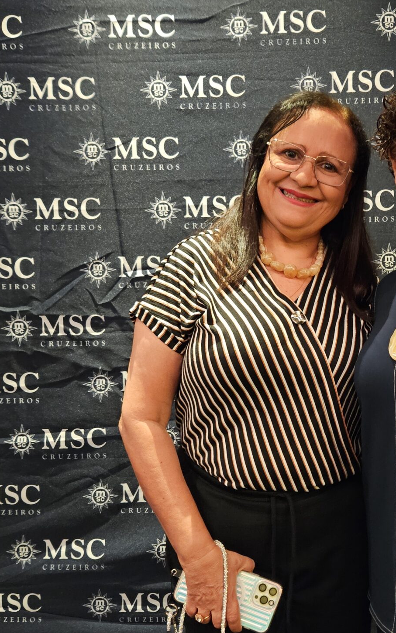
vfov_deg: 46.1
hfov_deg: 28.3
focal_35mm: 43
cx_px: 380
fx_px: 742
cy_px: 359
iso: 800
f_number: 1.8
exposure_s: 1/24
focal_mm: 5.4
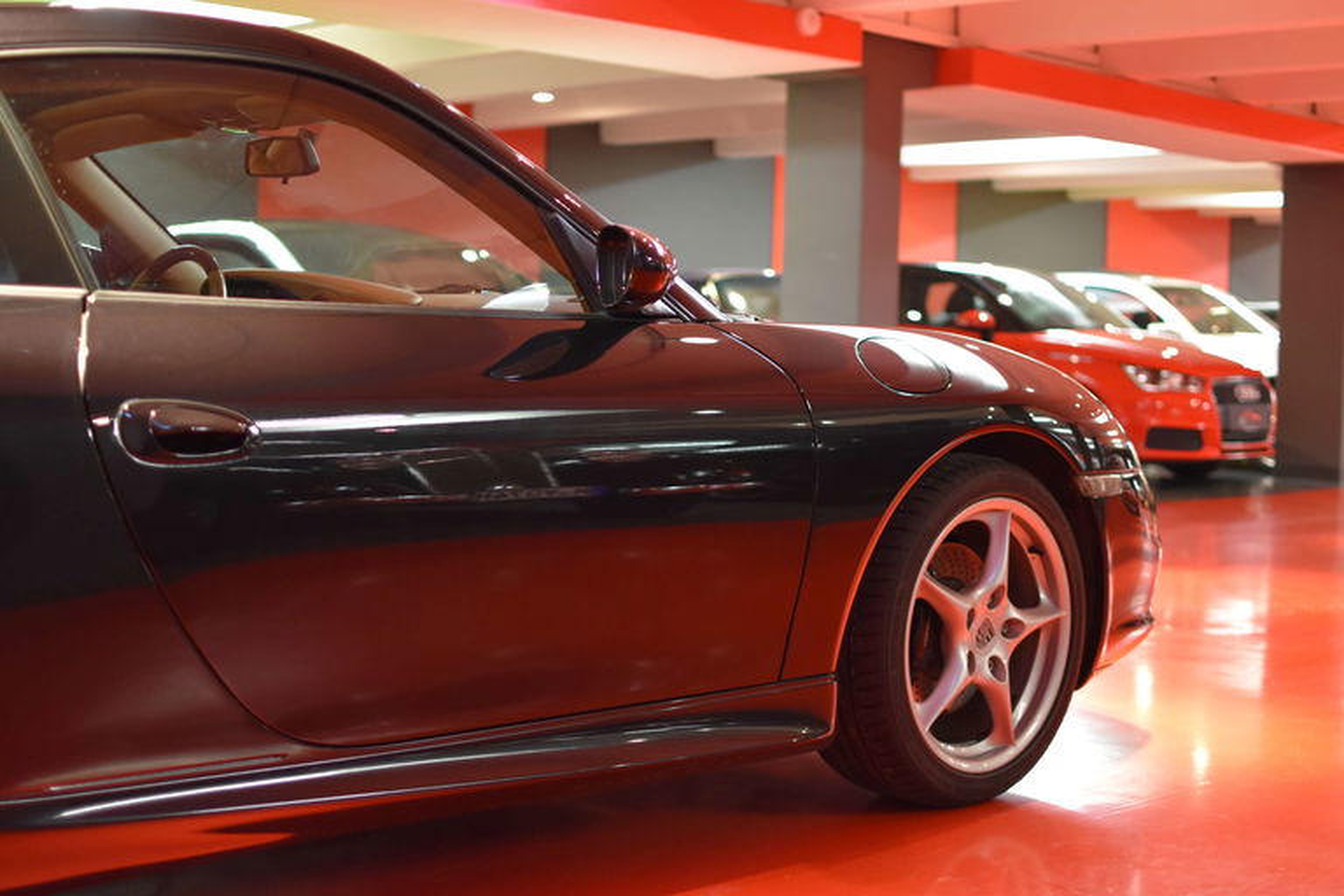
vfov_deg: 25.8
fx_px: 1960
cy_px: 448
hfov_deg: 37.9
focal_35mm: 52
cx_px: 672
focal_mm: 35
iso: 1250
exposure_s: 1/60
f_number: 1.8
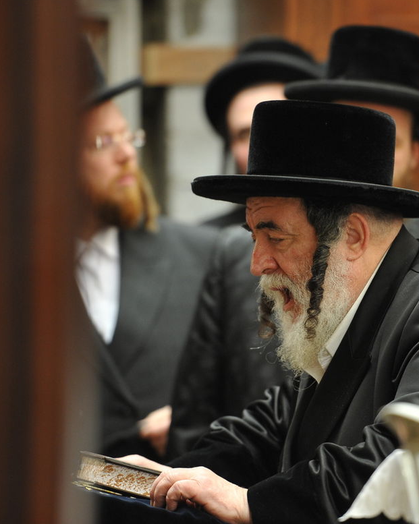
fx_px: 5242
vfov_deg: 5.7
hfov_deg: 4.6
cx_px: 339
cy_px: 293
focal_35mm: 338
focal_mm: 200
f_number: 3.2
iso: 1250
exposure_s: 1/100
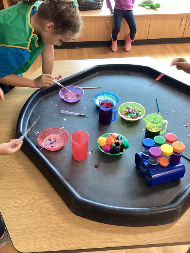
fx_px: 227
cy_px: 126
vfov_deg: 58.3
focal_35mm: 31
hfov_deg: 45.5
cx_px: 95
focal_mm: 3.3
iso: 200
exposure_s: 1/60
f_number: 2.4
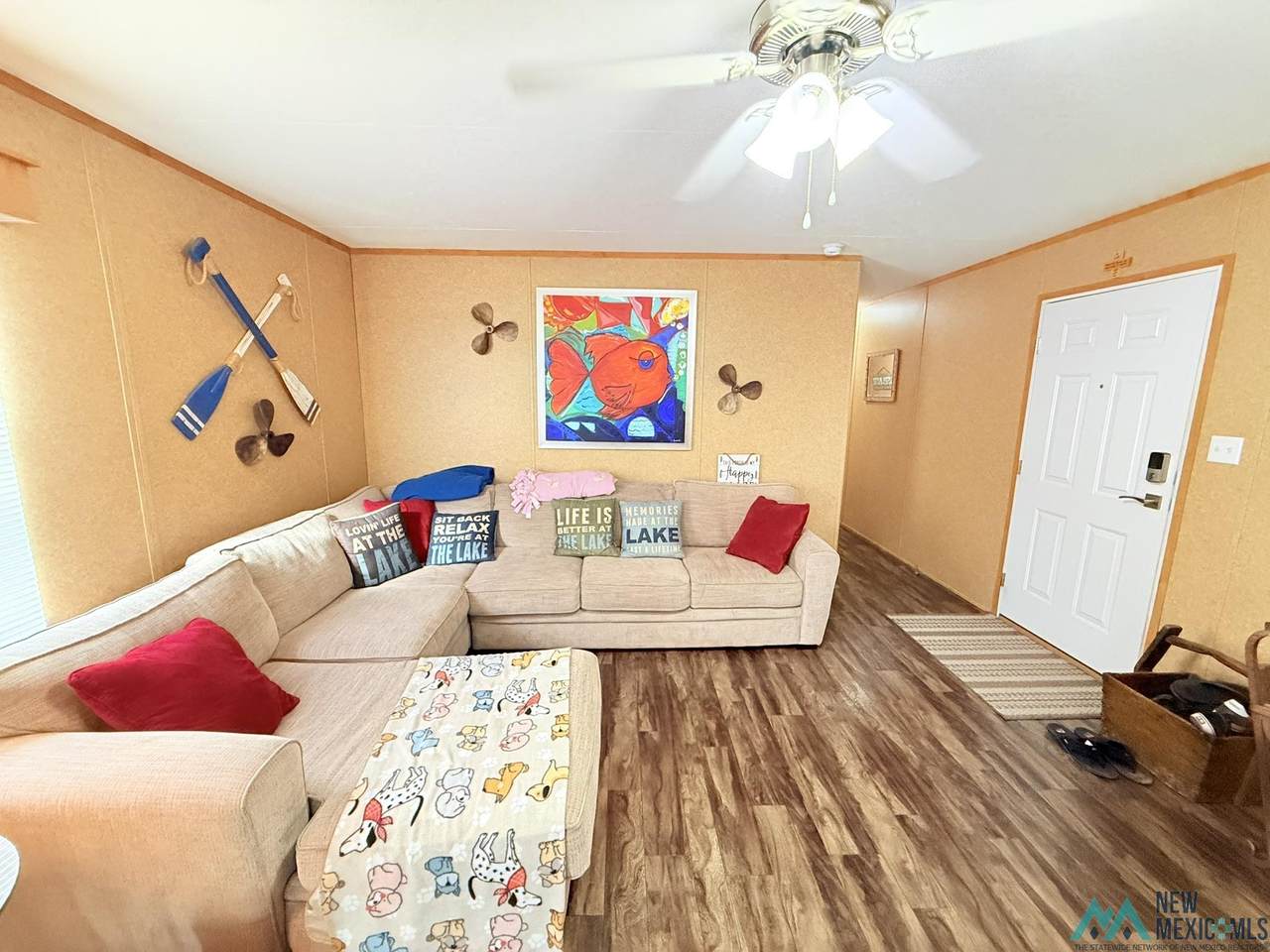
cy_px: 476
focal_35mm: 14
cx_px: 635
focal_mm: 2.22
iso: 500
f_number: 2.2
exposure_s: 1/60
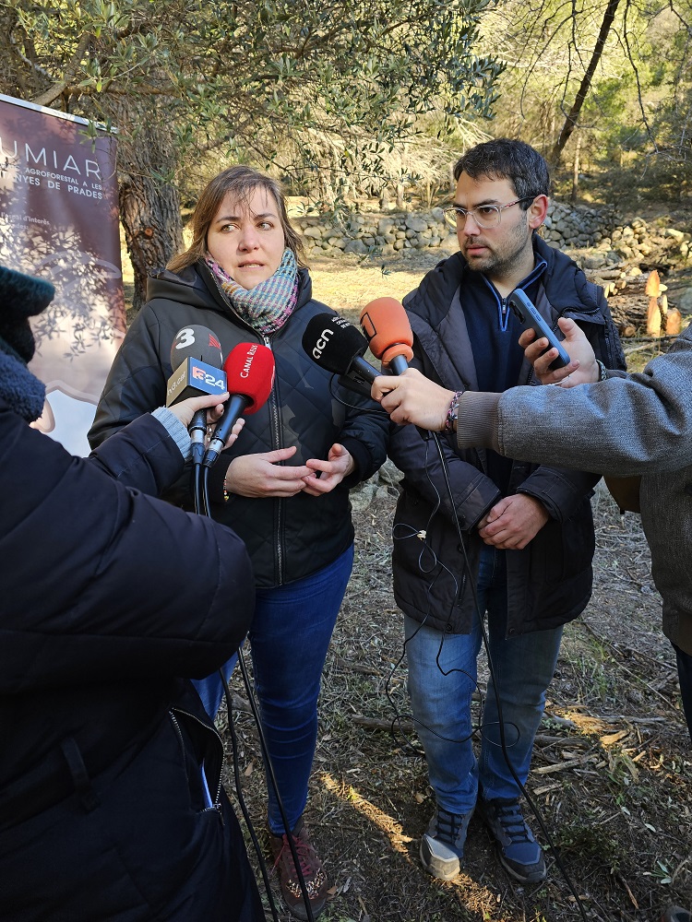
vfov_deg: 73.9
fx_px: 613
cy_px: 461
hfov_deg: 58.9
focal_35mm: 23
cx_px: 346
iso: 50
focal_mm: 6.3
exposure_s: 1/180
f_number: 1.7
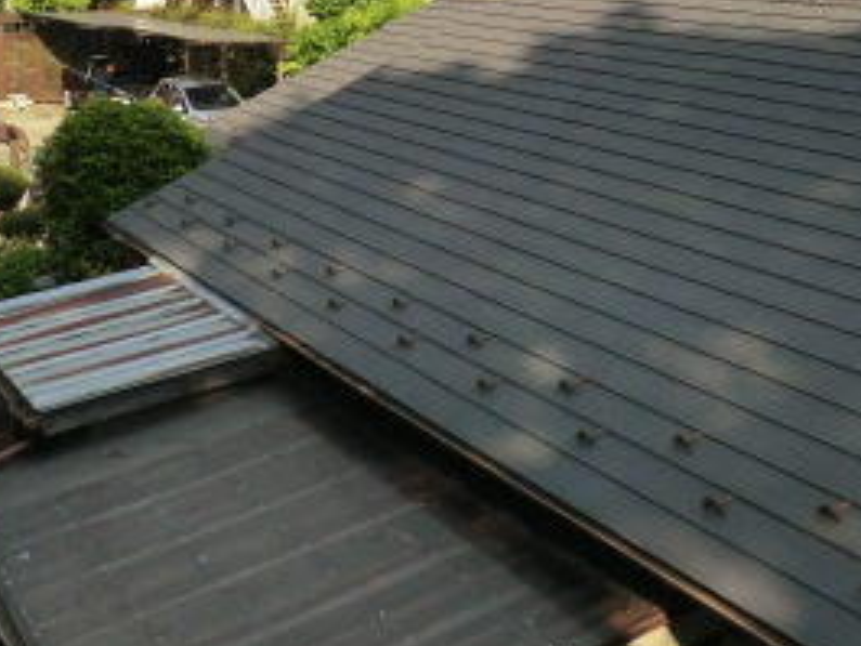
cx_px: 419
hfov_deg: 33.2
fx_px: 1443
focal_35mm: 58
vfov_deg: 24.9
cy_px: 143
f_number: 3.2
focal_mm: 4.3
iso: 80
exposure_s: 1/800
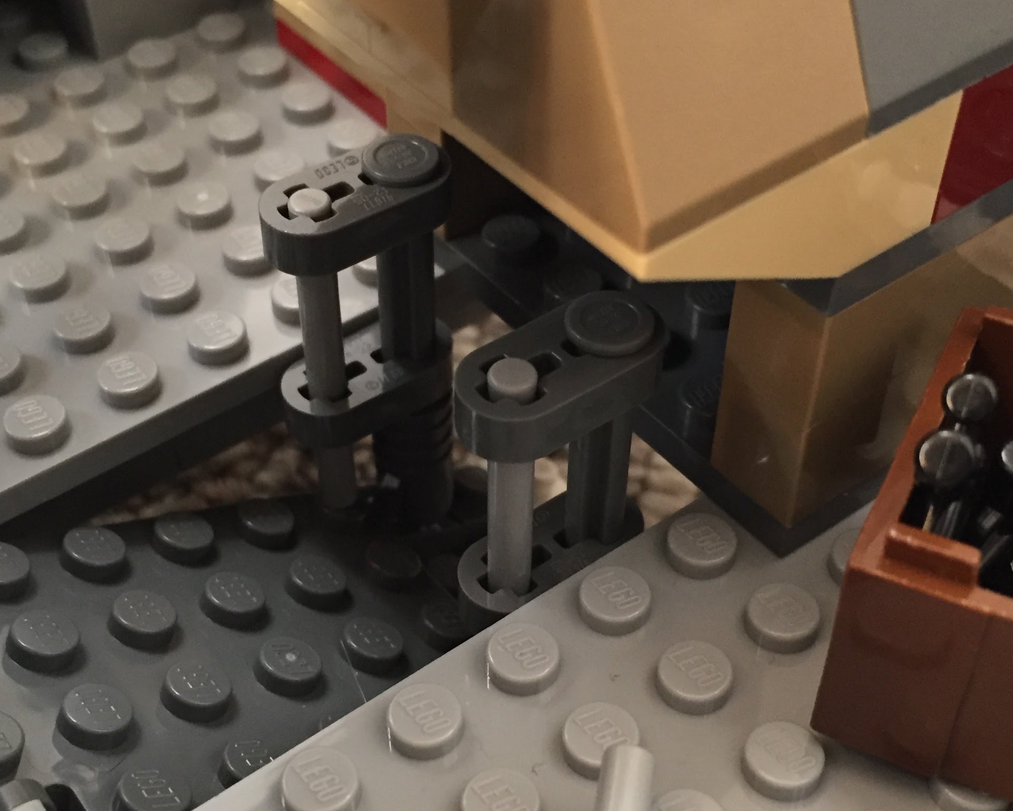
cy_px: 429
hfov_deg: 38.7
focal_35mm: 48
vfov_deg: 31.4
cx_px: 451
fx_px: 1439
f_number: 2.2
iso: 250
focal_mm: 4.15
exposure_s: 1/24
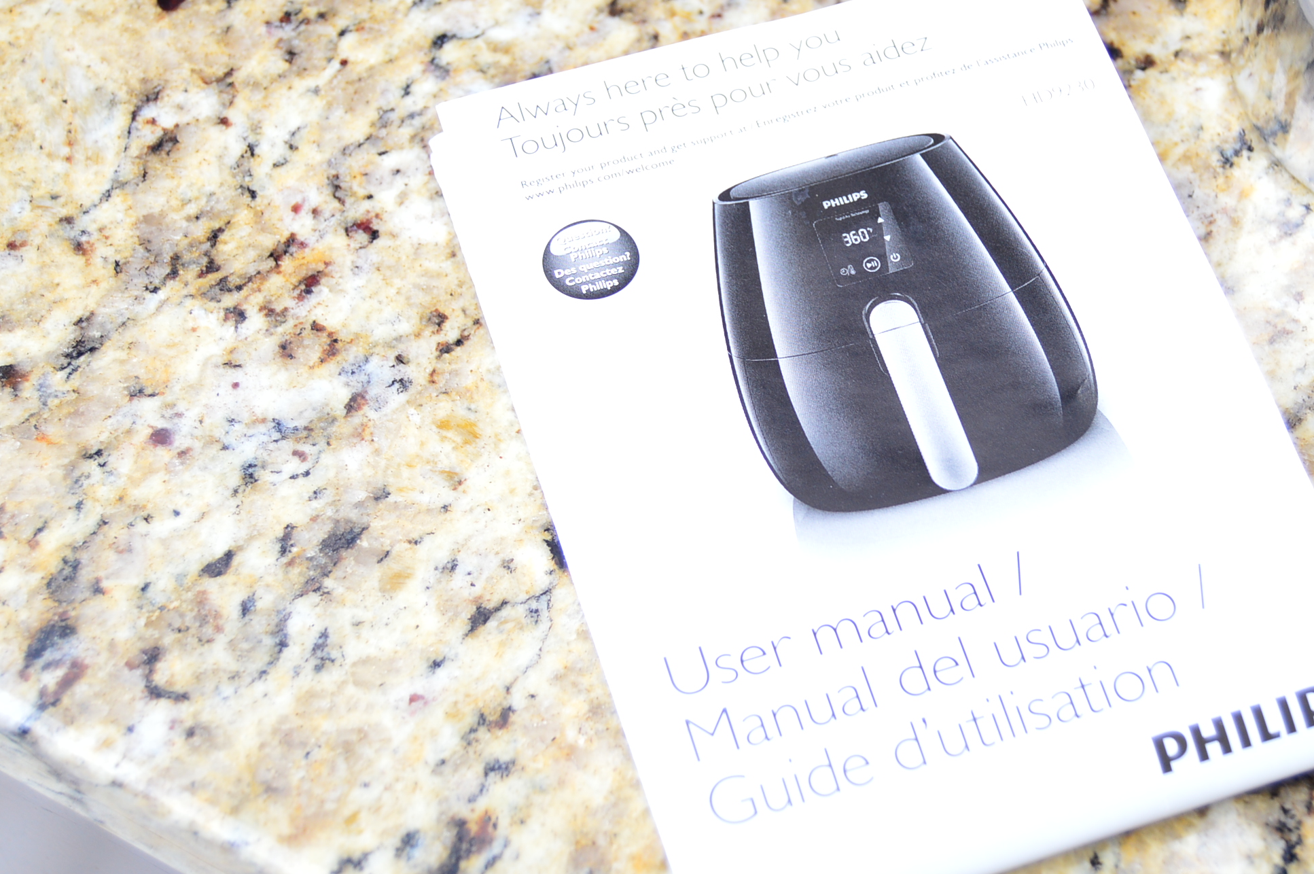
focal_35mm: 70
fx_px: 2553
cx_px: 830
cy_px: 337
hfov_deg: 28.7
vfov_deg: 19.4
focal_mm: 30
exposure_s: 1/200
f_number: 4.2
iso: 200
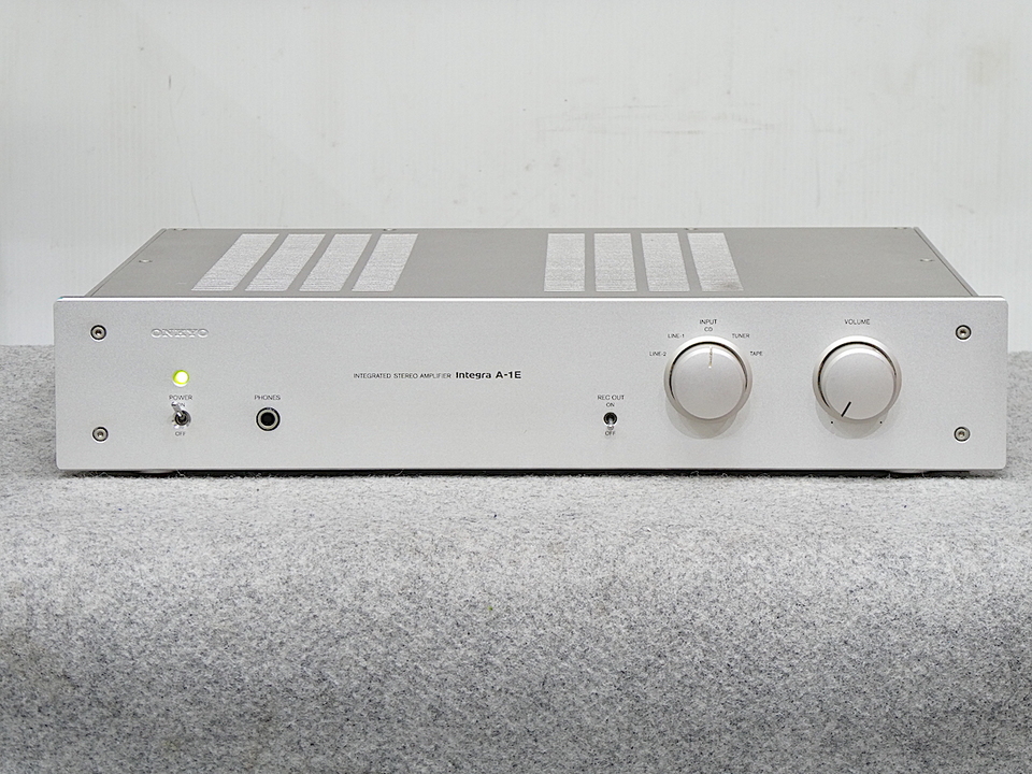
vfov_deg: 12.9
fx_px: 3428
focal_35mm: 115
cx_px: 516
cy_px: 387
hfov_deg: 17.1
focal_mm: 20.6
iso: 200
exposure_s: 1/10
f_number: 5.1
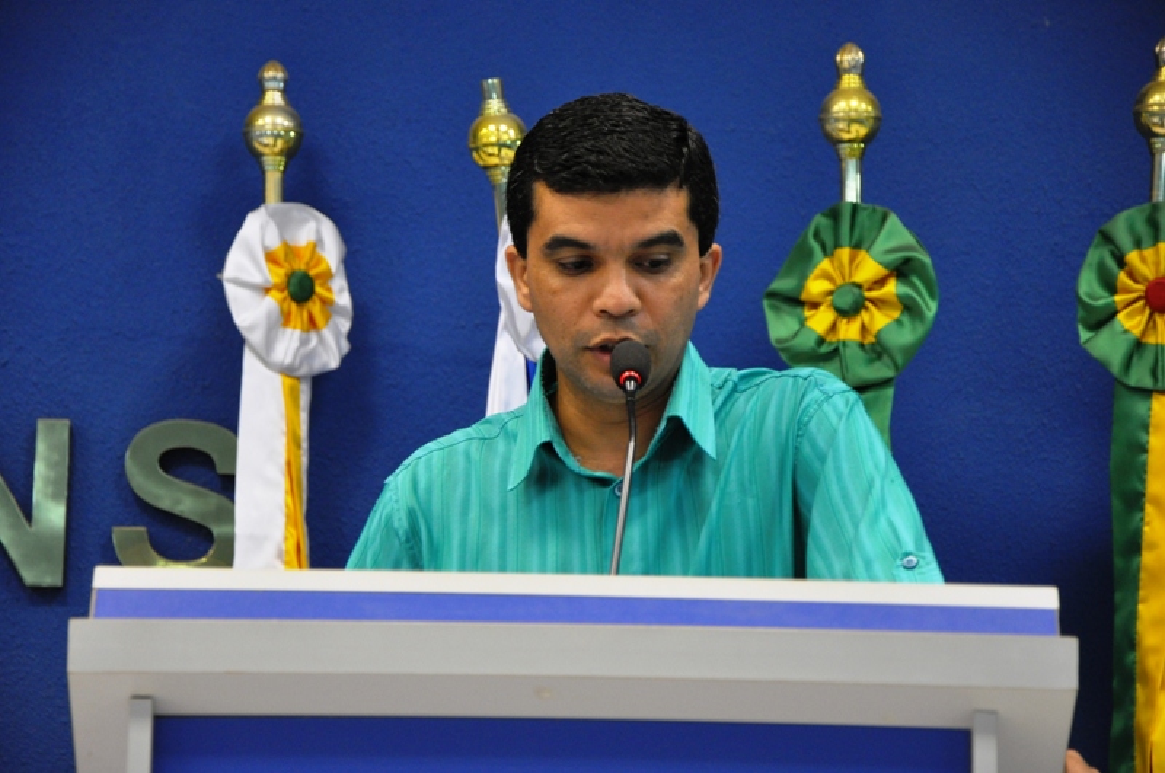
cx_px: 582
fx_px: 5090
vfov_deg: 8.7
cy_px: 386
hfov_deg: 13.1
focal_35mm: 158
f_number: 5.6
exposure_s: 1/20
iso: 800
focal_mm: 105
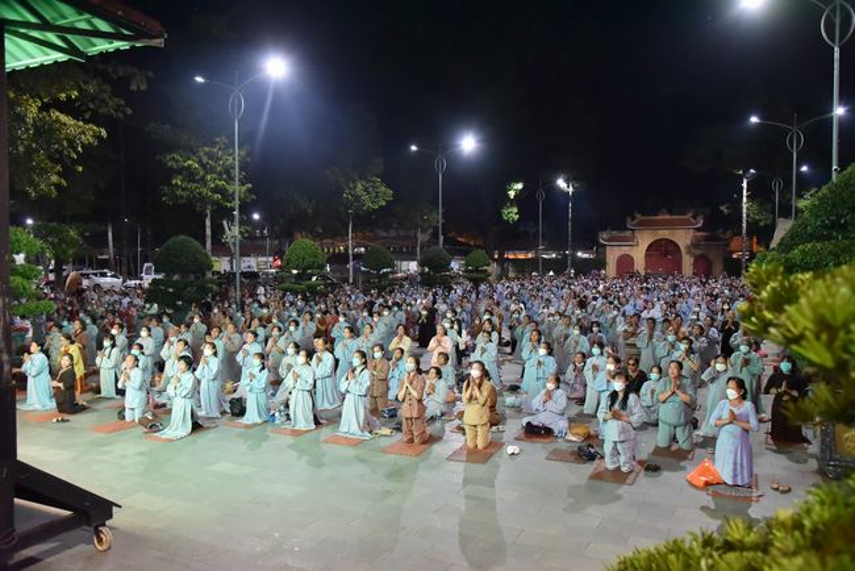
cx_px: 428
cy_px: 286
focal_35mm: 28
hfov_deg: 65.4
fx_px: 665
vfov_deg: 46.4
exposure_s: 1/160
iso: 5000
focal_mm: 28
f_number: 4.5
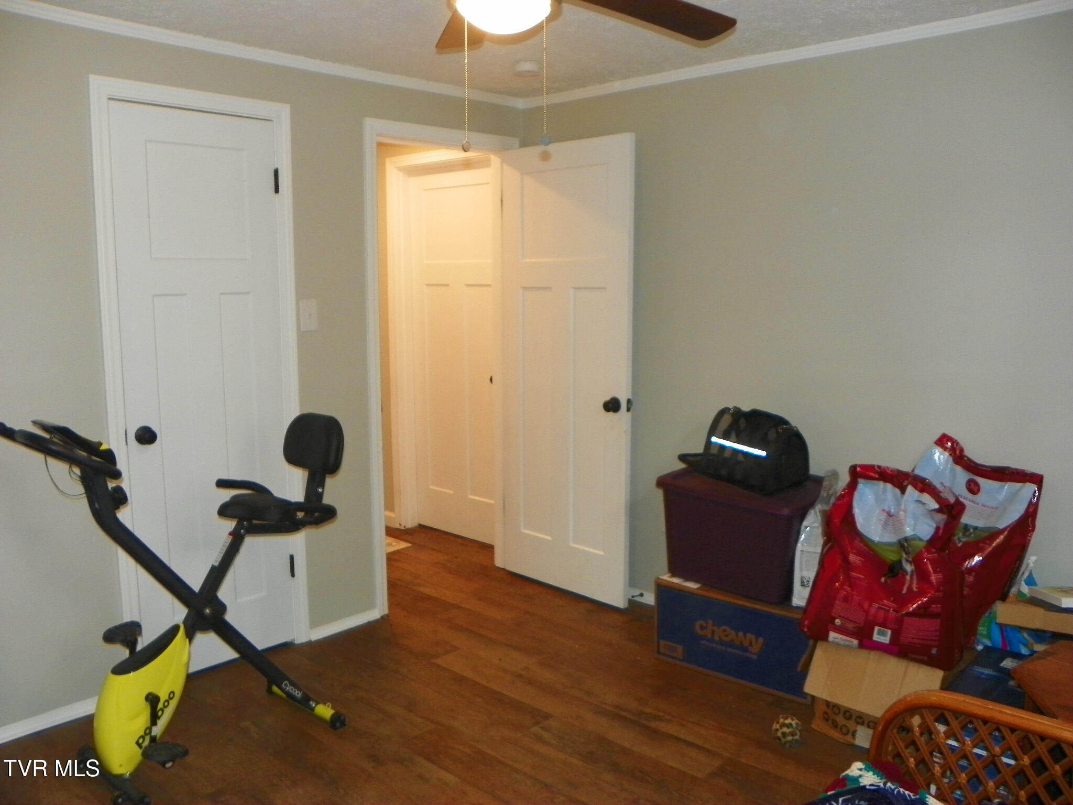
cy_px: 402
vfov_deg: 48.2
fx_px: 899
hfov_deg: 61.7
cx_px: 536
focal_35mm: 29
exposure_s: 1/30
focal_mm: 5.2
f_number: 2.8
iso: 200
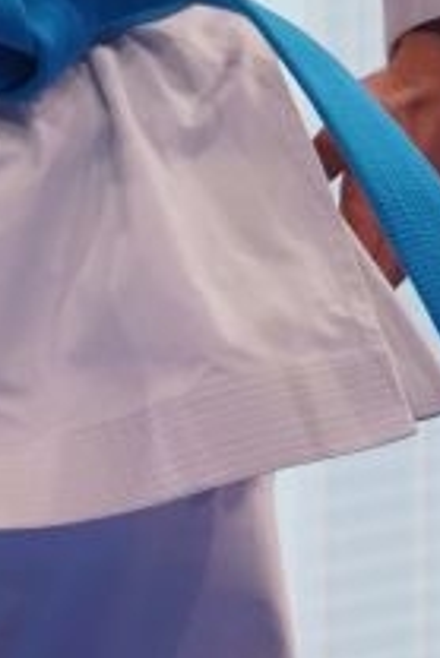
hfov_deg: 1.2
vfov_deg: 1.8
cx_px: -228
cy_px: 190
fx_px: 21120
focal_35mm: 1154
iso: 1000
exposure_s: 1/500
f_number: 2.8
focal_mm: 200
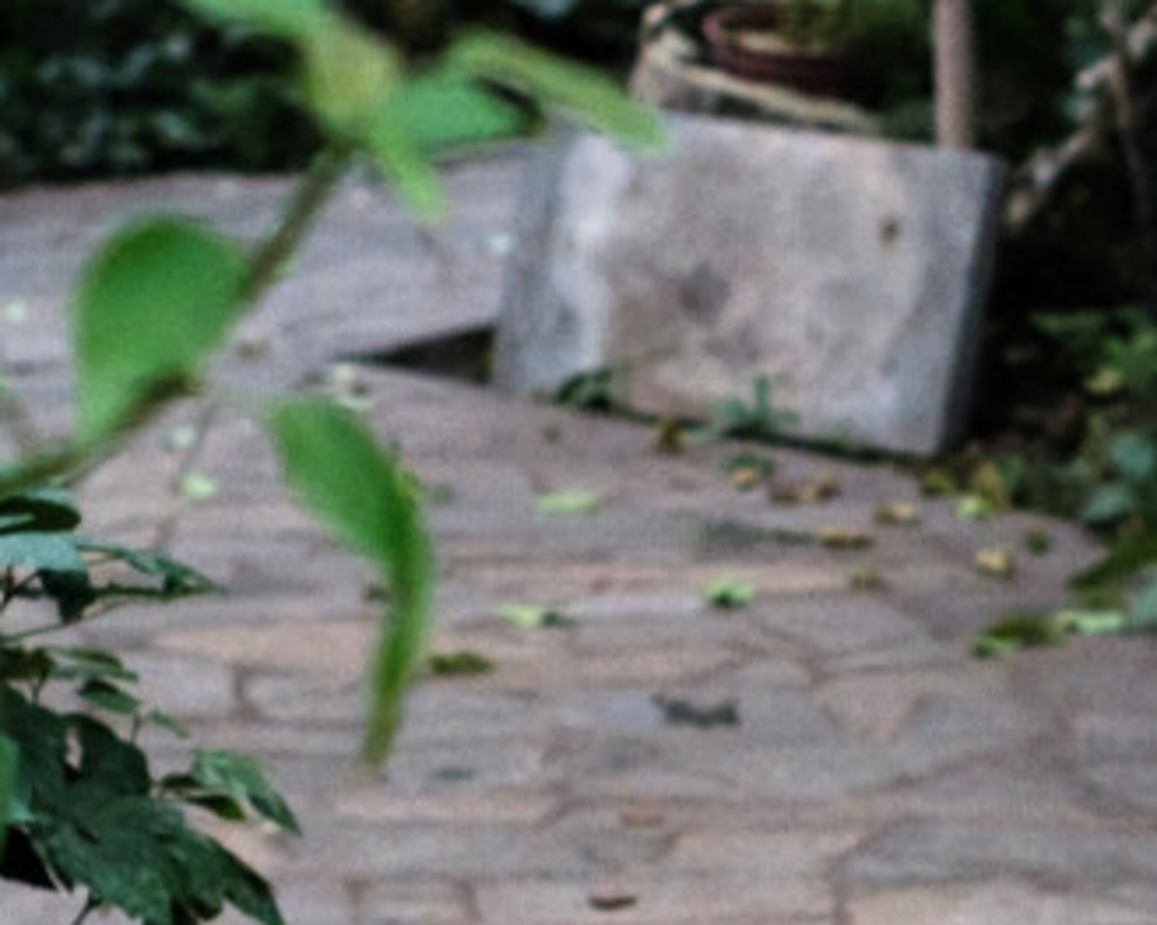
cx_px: 1547
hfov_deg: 7.8
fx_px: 8387
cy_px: 988
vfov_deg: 6.3
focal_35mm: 245
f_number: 2.5
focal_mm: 35
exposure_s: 1/160
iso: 1250
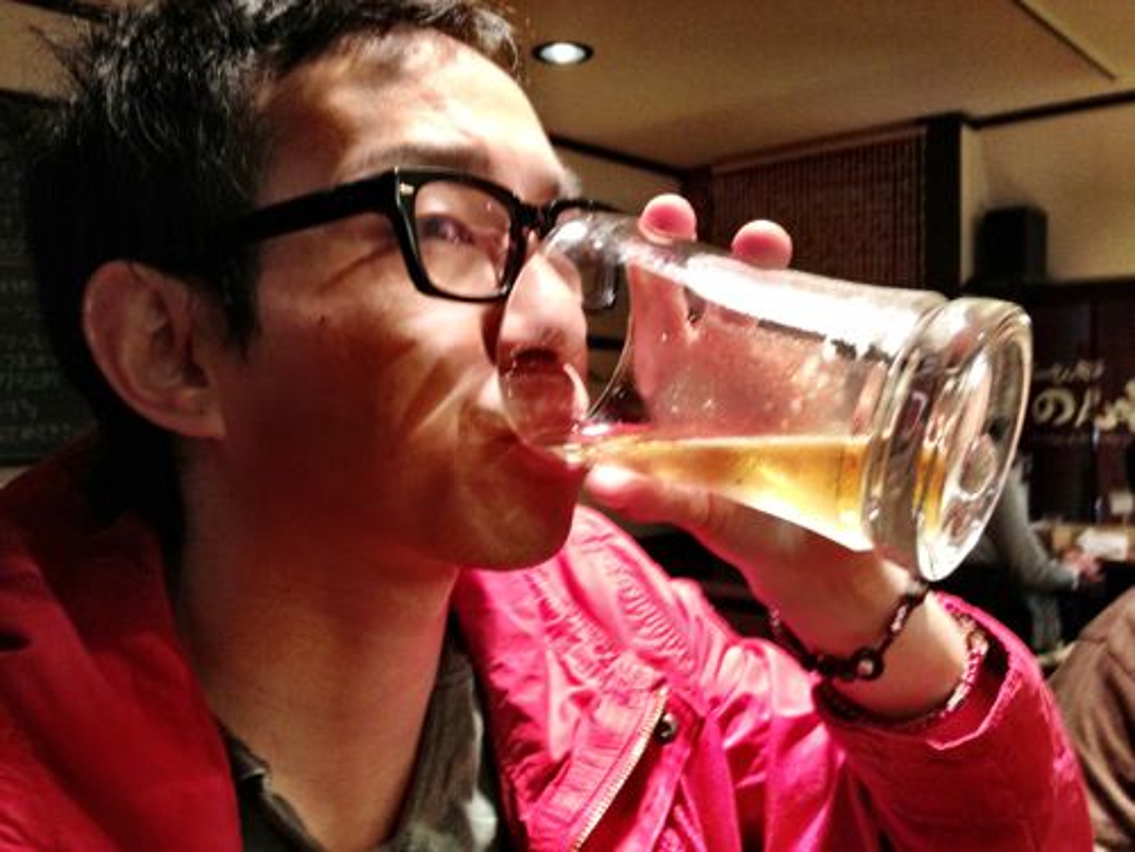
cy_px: 426
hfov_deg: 52.6
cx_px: 568
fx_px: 1148
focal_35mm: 35
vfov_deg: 40.7
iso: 200
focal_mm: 4.28
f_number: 2.4
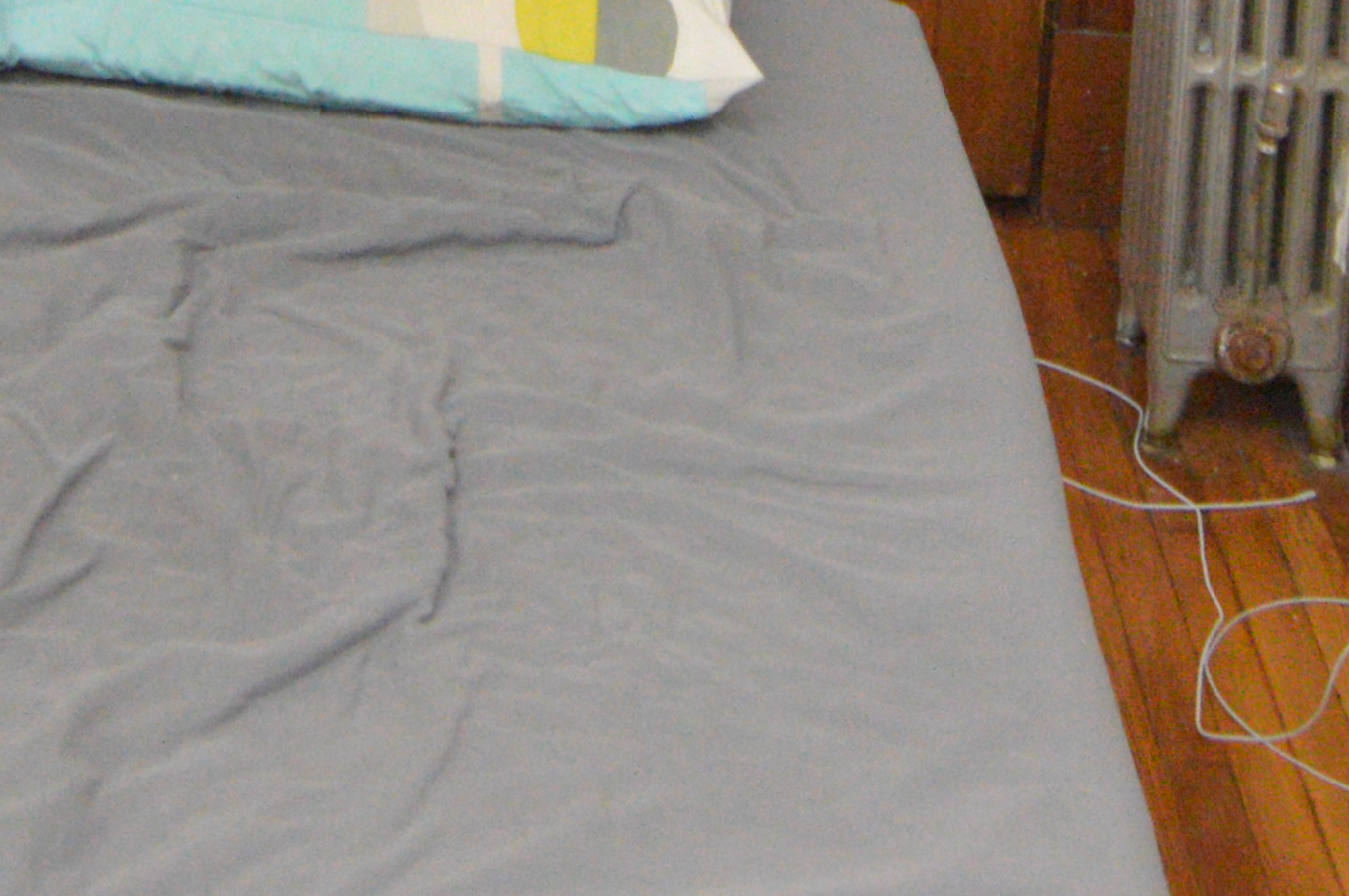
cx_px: 474
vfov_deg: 15.2
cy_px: -596
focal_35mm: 80
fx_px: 2995
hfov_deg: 25.3
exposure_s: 1/60
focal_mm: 12
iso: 3200
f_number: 9
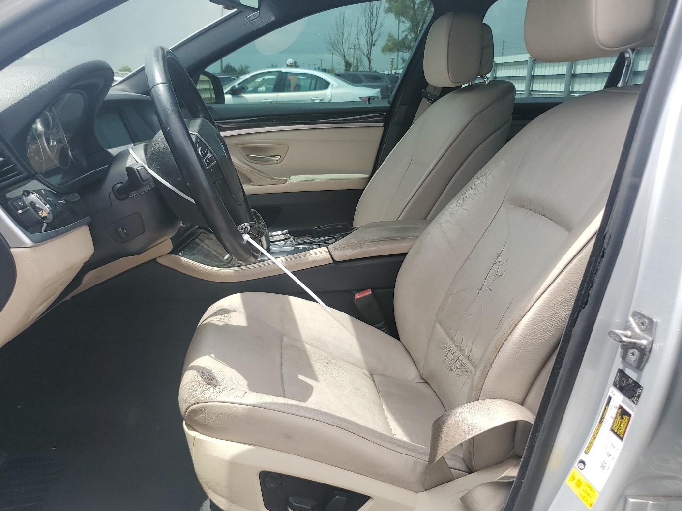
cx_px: 312
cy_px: 249
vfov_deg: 46.8
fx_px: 591
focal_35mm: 30
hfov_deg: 59.9
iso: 50
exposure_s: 1/1667
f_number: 1.5
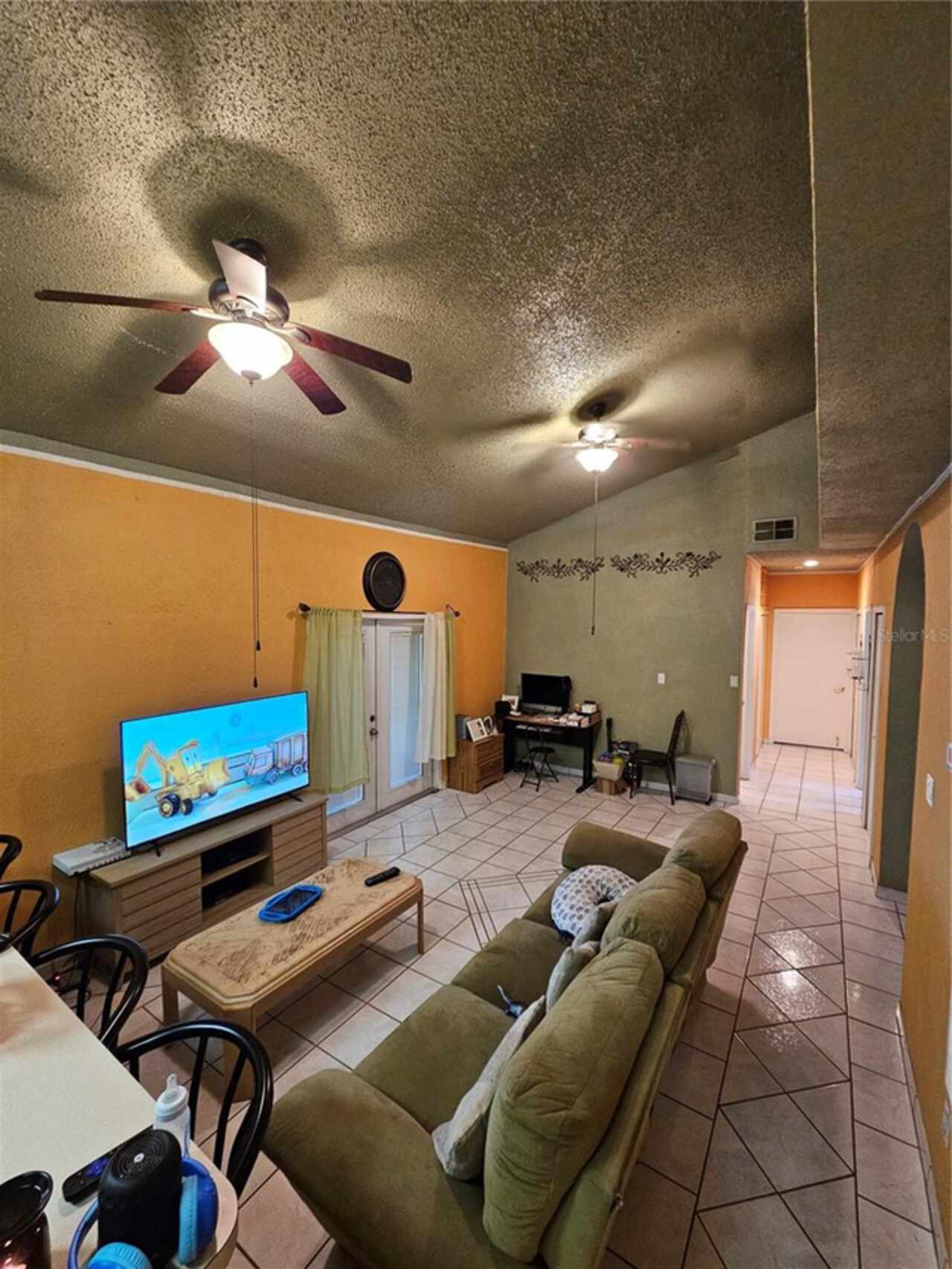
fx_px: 477
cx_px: 476
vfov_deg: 106.2
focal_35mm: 13
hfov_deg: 89.9
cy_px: 634
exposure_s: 1/30
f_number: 2.2
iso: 500
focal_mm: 2.2
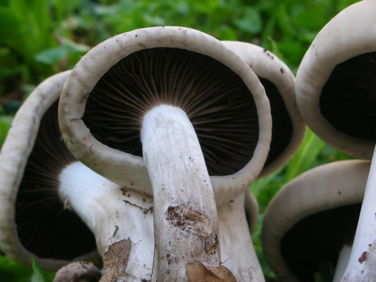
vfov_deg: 14.1
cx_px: 188
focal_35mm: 105
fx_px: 1141
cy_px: 141
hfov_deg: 18.7
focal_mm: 17.4
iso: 50
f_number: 5.4
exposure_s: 1/37.7
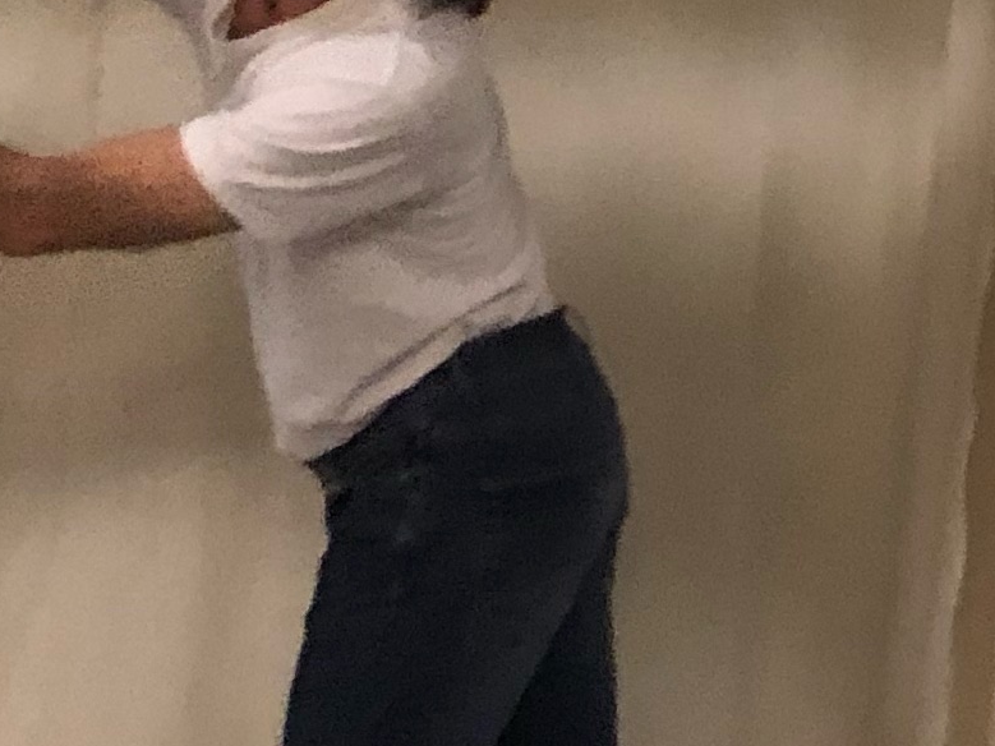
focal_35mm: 145
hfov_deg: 11.7
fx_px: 4167
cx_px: 2191
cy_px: -686
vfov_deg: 9.6
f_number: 1.8
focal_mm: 3.99
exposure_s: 1/13
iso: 100
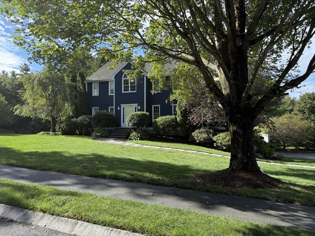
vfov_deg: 56.8
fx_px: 218
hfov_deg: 71.6
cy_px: 118
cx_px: 158
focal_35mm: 24
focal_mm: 6.76
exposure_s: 1/1553
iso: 100
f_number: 1.78
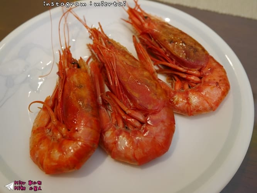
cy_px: 96
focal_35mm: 32
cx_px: 128
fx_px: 238
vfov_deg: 44.2
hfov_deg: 56.8
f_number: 3.9
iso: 1600
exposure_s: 1/80
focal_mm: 16
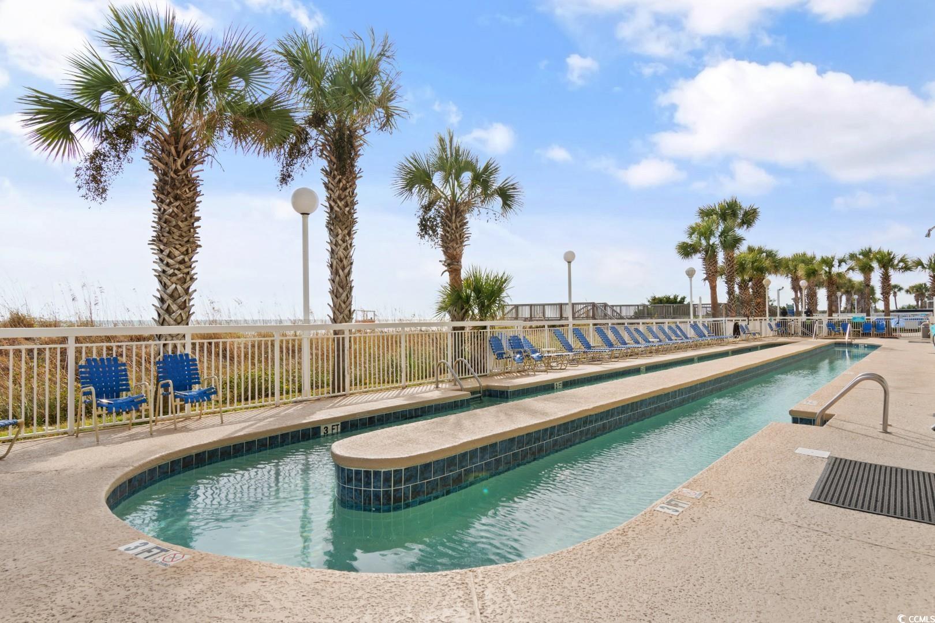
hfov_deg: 81.2
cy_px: 312
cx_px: 468
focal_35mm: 21
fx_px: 545
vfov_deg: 59.5
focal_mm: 14
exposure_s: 1/250
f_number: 8
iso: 100
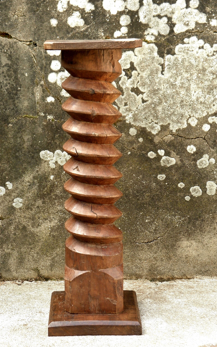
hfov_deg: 17.9
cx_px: 100
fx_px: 691
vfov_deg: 28.2
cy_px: 172
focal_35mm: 73
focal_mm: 12.2
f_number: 4.3
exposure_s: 1/50
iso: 125
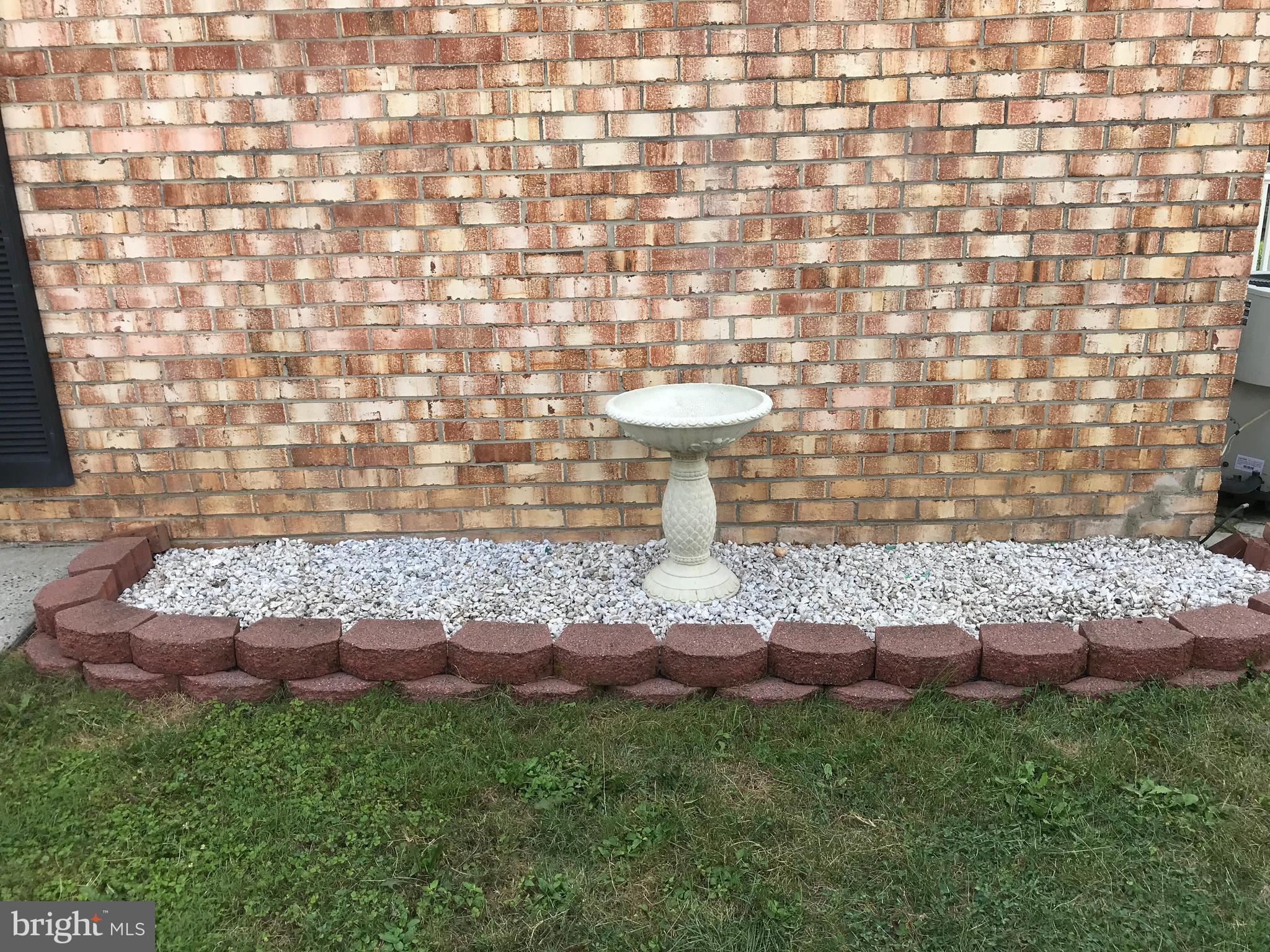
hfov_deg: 63.4
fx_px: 1027
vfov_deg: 49.7
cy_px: 476
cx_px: 635
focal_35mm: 28
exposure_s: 1/912
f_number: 1.8
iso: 20
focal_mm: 3.99
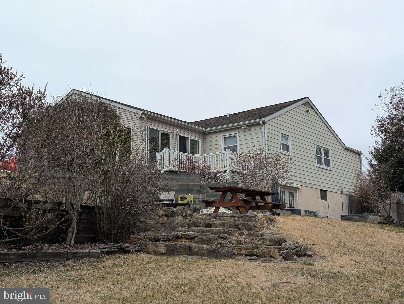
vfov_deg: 30.3
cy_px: 152
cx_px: 202
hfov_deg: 39.6
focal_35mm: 48
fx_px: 561
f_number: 1.85
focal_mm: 6.81
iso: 52
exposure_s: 1/1381
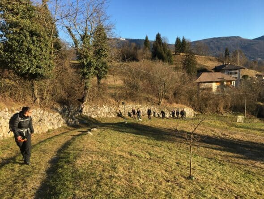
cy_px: 100
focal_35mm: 29
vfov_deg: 48.3
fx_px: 221
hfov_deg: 61.6
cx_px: 132
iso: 25
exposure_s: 1/705
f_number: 2.2
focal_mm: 4.15
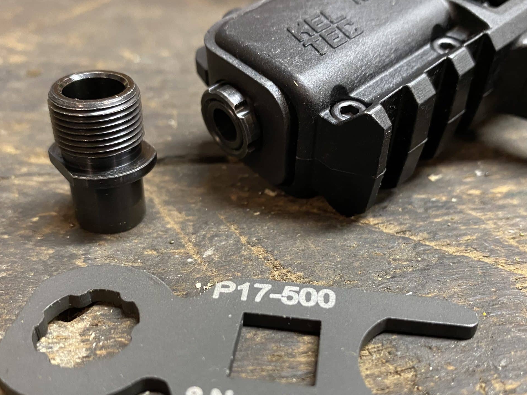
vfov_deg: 40.6
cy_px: 224
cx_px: 273
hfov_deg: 52.6
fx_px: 533
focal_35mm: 35
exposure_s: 1/40
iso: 400
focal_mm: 4.25
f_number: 1.8
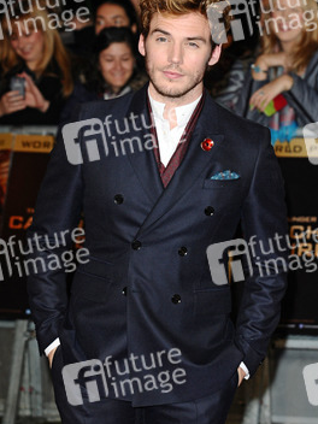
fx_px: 1605
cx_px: 160
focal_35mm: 131
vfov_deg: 15.1
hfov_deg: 11.3
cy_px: 196
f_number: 4.5
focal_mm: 80
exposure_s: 1/200
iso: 640
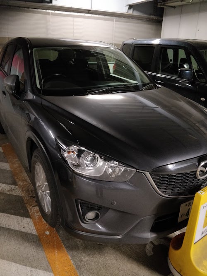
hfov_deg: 56.8
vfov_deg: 71.6
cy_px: 138
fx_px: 191
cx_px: 104
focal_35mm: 24
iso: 2000
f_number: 1.7
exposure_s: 1/17
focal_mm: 4.1
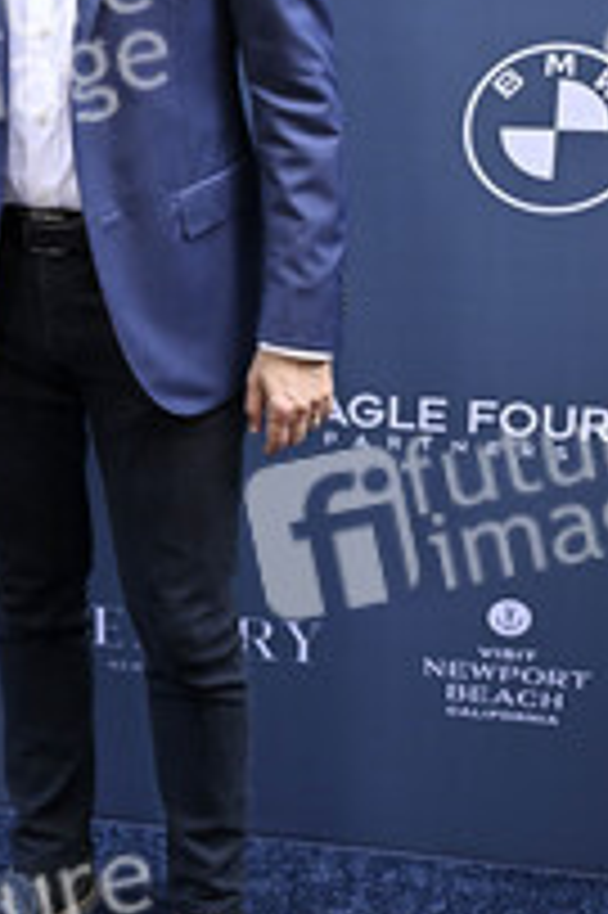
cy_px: 288
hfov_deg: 22.1
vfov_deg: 33.1
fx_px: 1522
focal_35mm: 60
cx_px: 68
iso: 800
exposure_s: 1/320
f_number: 6.3
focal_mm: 30.5
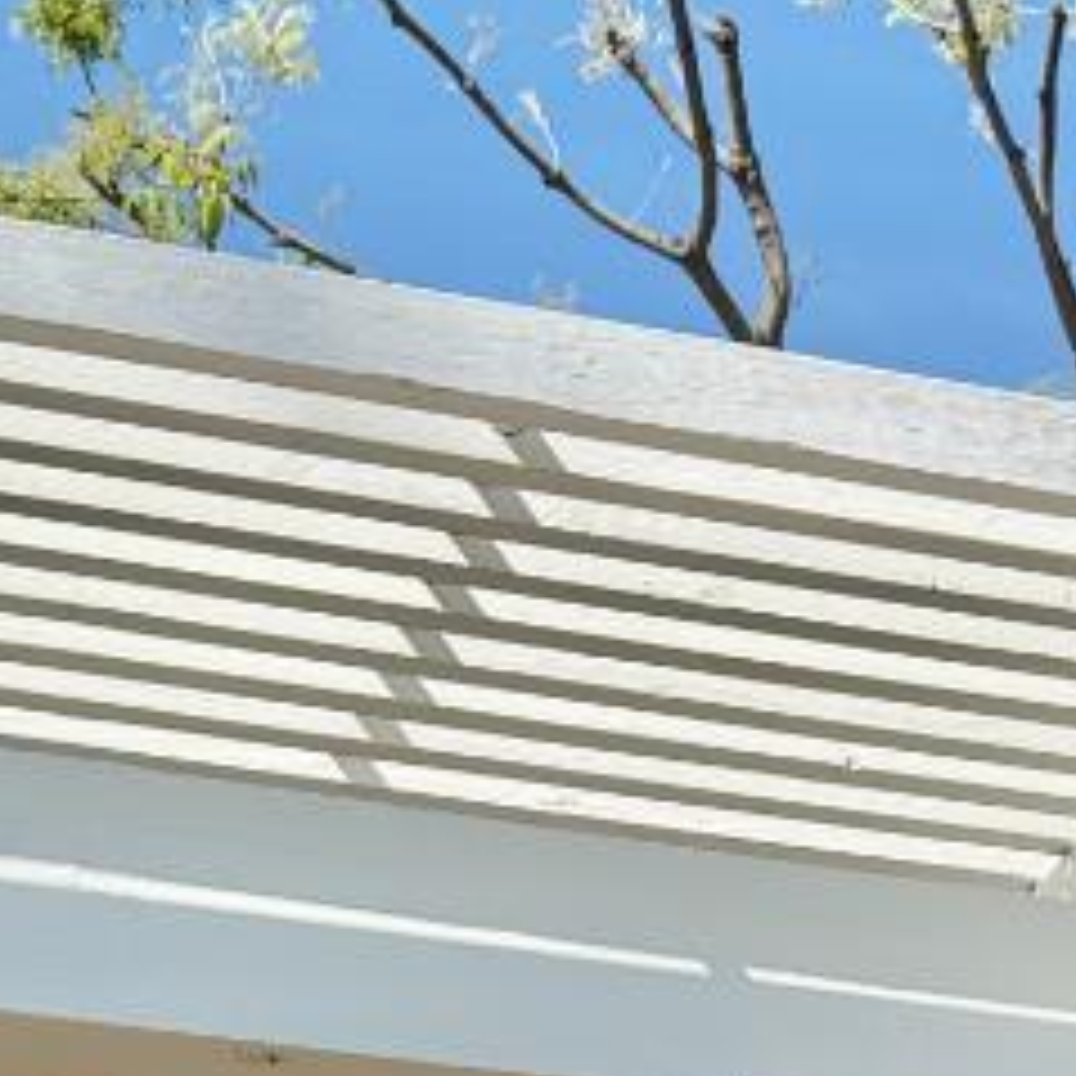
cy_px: 2091
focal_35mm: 133
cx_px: 959
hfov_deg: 13.0
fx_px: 4677
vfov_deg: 11.8
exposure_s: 1/6173
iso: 80
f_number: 1.78
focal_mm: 6.76
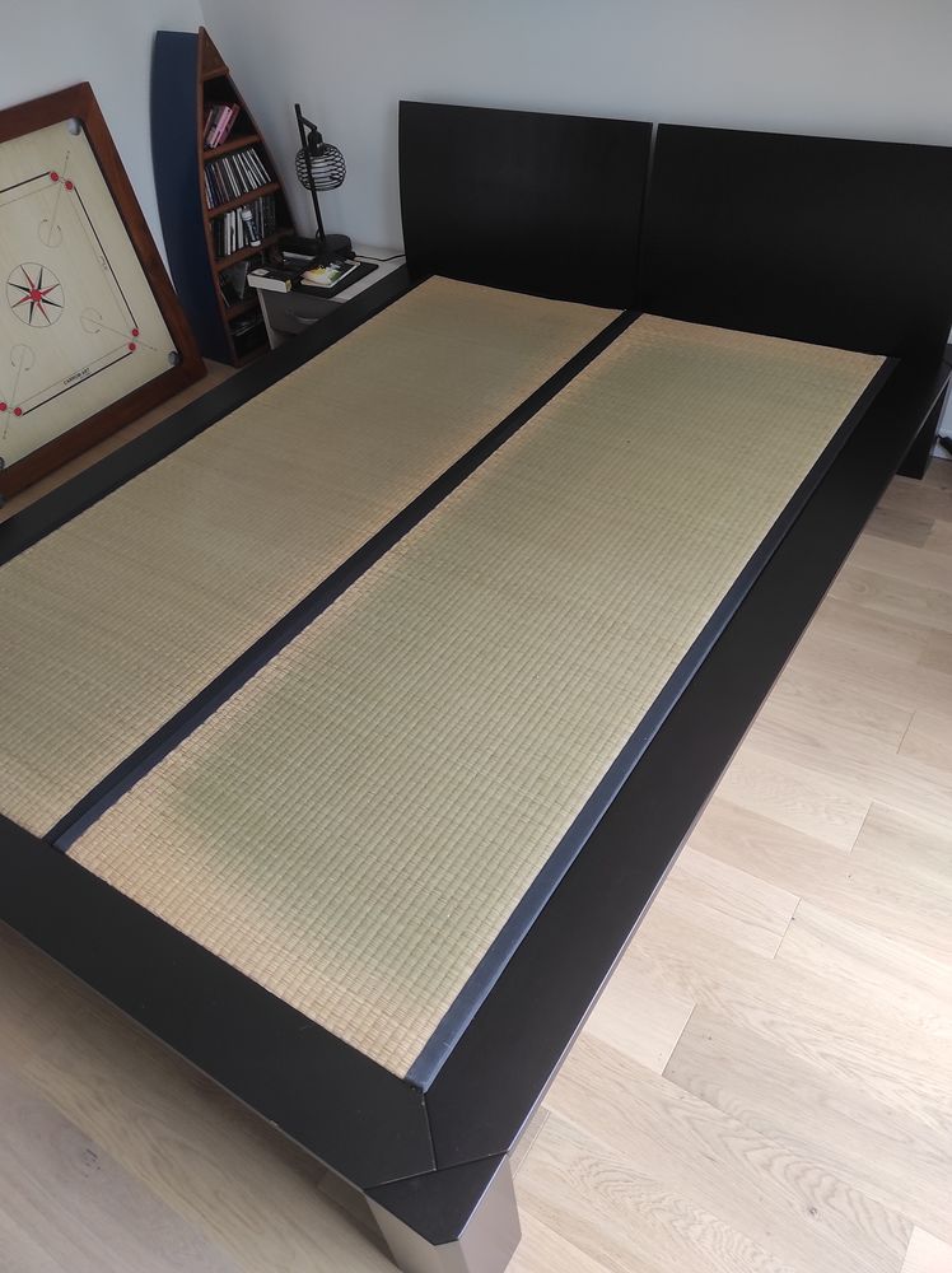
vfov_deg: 69.4
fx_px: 918
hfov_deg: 54.8
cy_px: 636
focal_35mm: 25
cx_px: 476
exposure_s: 1/50
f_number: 1.89
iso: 332
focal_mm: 5.43
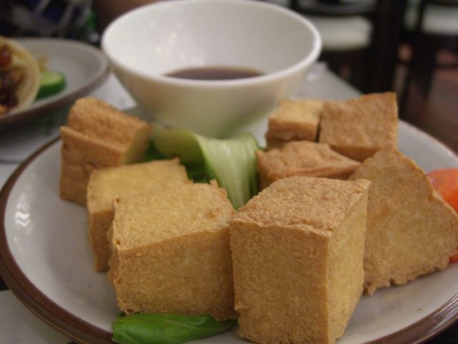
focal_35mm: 38
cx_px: 229
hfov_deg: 49.0
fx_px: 503
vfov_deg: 37.7
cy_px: 172
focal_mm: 7.9
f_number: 2.8
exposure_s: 1/20
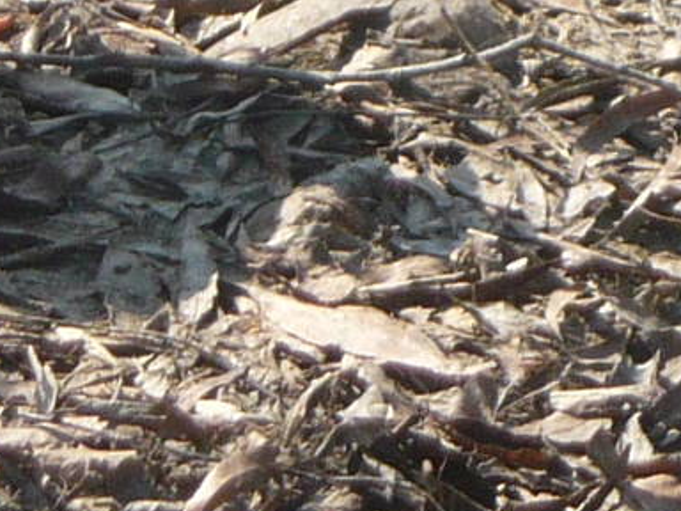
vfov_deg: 2.2
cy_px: -200
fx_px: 13122
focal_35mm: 667
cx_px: 571
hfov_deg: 3.0
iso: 100
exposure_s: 1/200
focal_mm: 16.5
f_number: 5.1
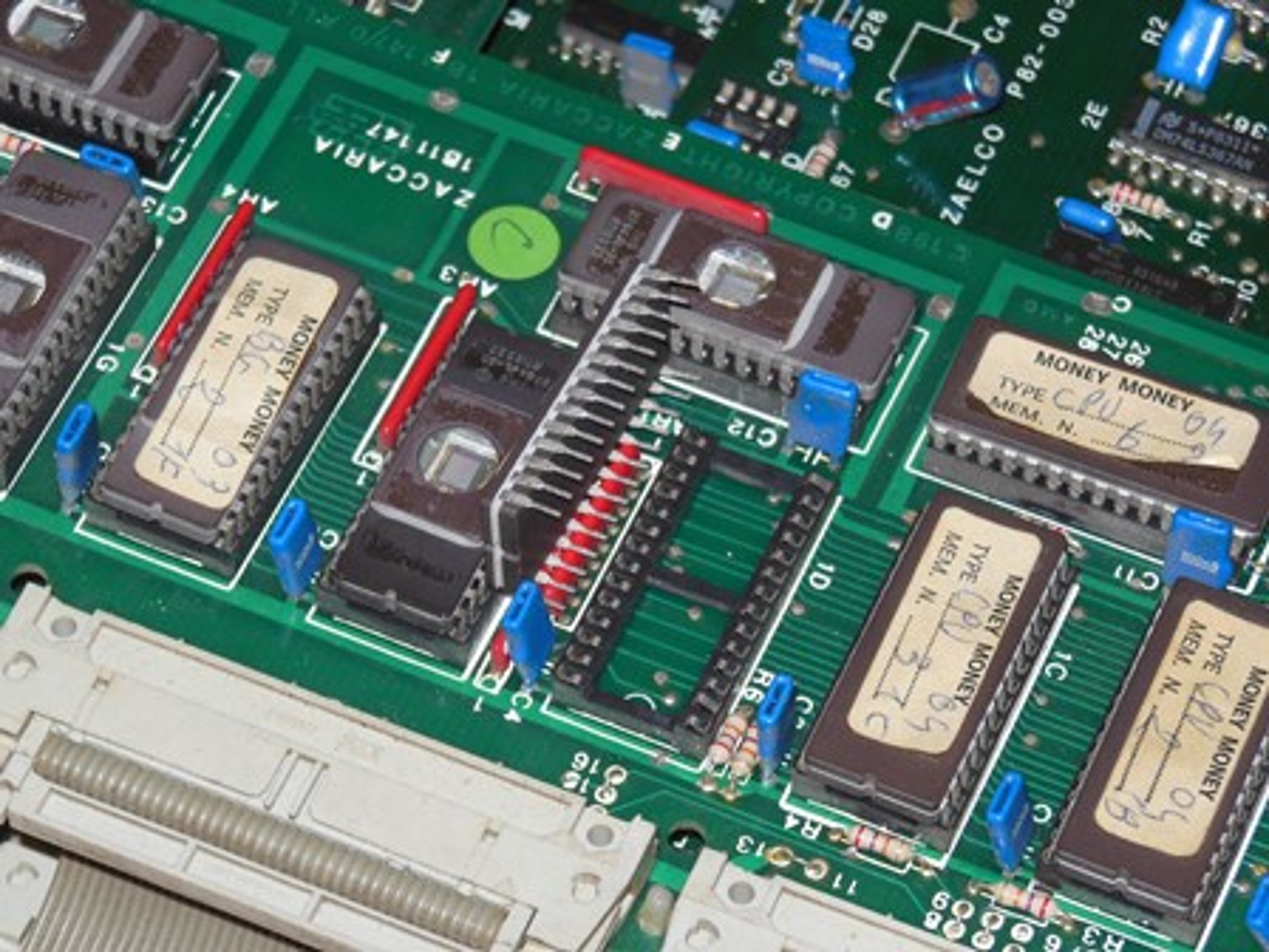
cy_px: 476
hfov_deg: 15.5
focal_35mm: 127
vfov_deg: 11.7
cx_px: 634
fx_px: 4656
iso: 200
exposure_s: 1/60
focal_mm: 22.6
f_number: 5
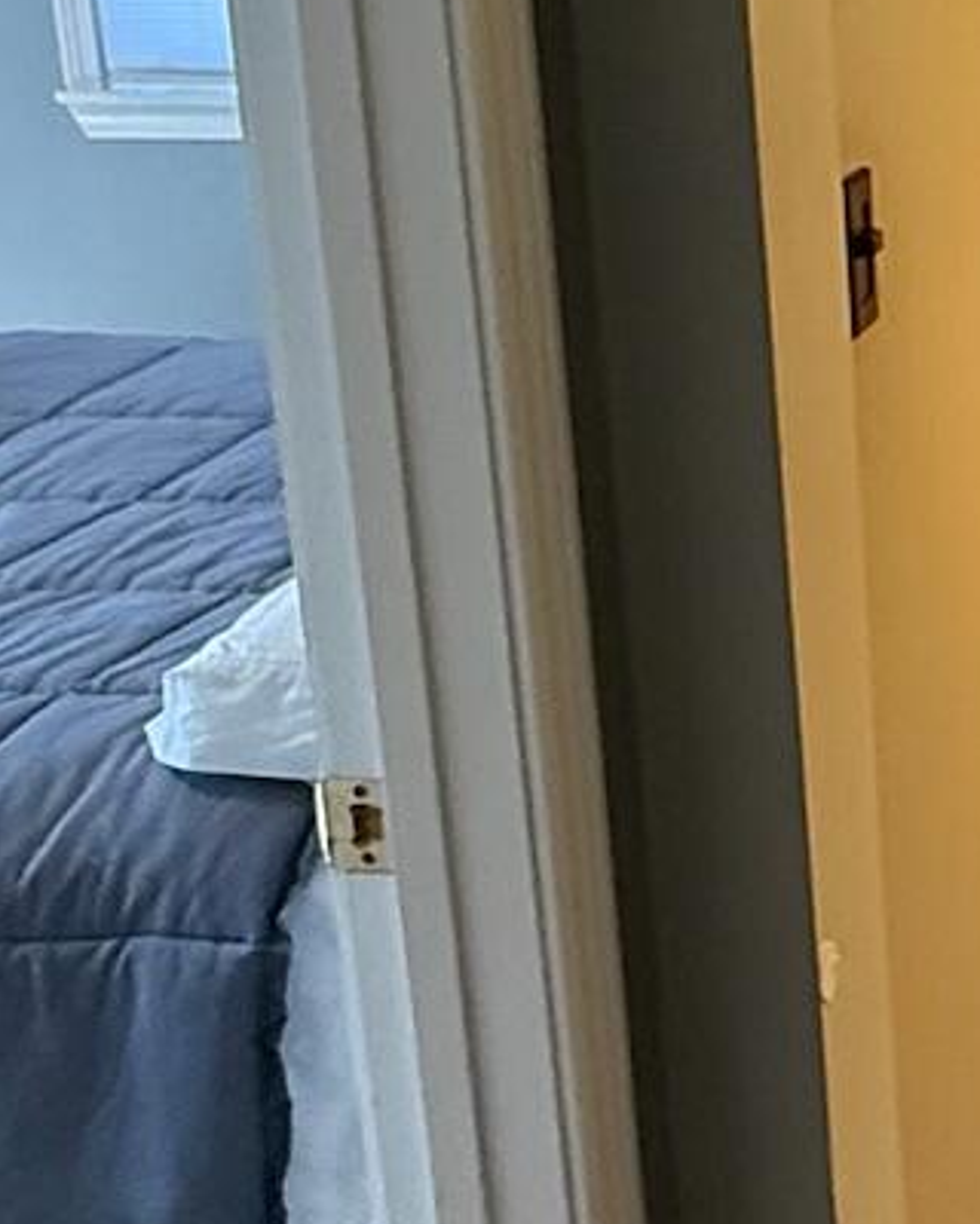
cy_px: 343
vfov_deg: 26.9
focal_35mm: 70
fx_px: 2538
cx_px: 1464
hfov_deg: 19.2
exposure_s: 1/120
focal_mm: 2.22
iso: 500
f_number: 2.2
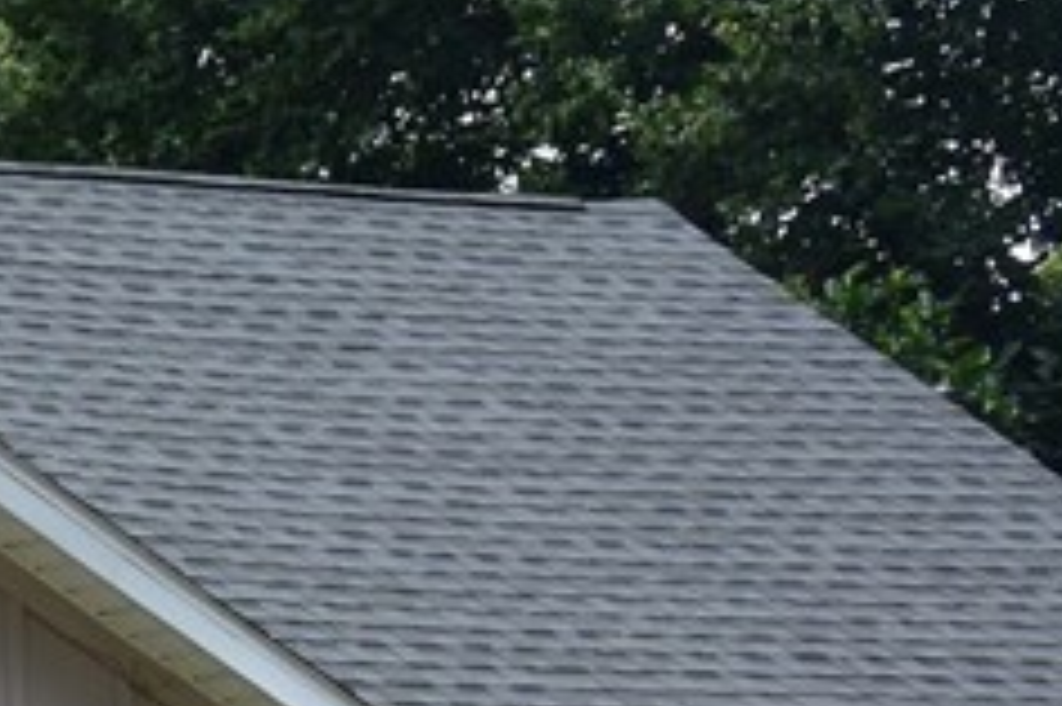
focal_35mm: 198
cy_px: 1250
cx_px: -927
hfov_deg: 9.8
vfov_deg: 6.8
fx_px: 5837
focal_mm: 16.1
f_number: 4.5
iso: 160
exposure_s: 1/500
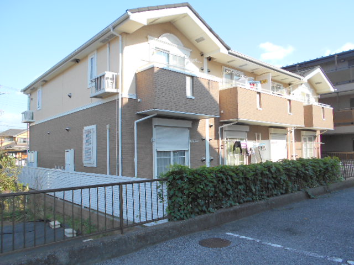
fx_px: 266
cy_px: 132
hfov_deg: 67.3
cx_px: 177
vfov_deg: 53.1
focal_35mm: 26
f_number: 3.2
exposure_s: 1/400
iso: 80
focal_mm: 4.6
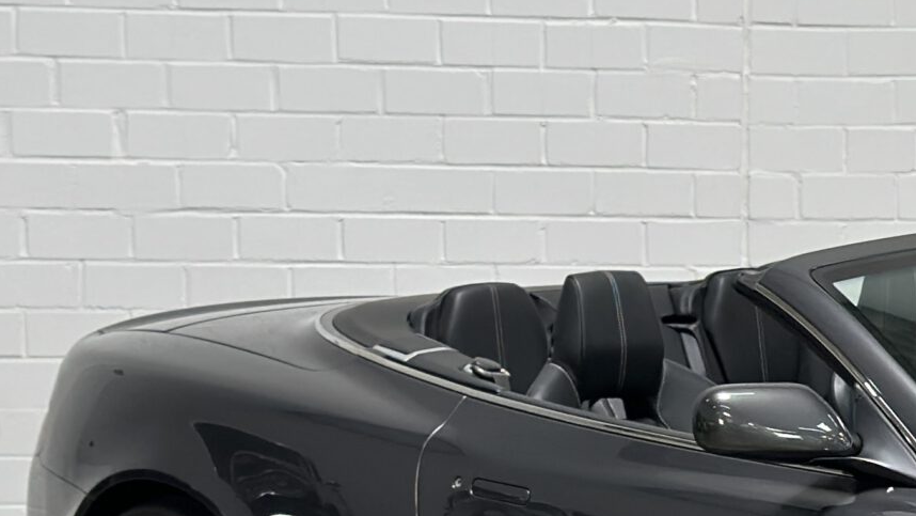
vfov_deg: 7.8
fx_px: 3790
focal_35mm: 156
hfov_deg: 13.4
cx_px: 1124
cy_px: 458
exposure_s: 1/50
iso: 80
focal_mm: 6.86
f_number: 1.78
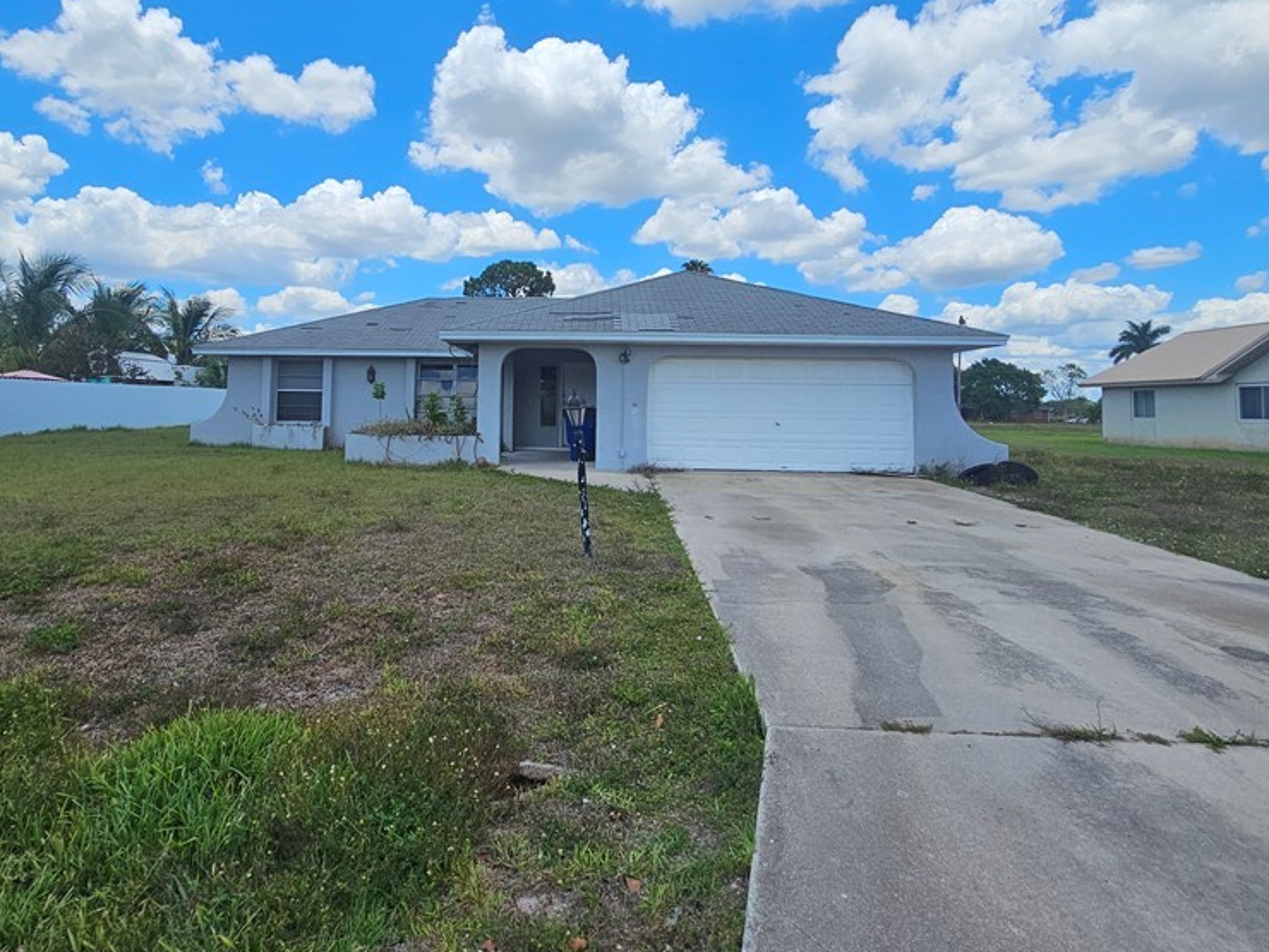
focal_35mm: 18
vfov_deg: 70.5
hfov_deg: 87.3
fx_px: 660
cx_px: 552
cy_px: 359
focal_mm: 2.2
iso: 50
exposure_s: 1/3521
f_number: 2.2
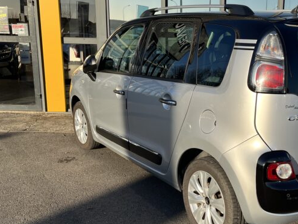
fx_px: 361
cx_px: 219
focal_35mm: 42
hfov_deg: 43.6
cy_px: 119
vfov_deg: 34.3
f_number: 1.6
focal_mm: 5.1
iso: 50
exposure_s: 1/1923
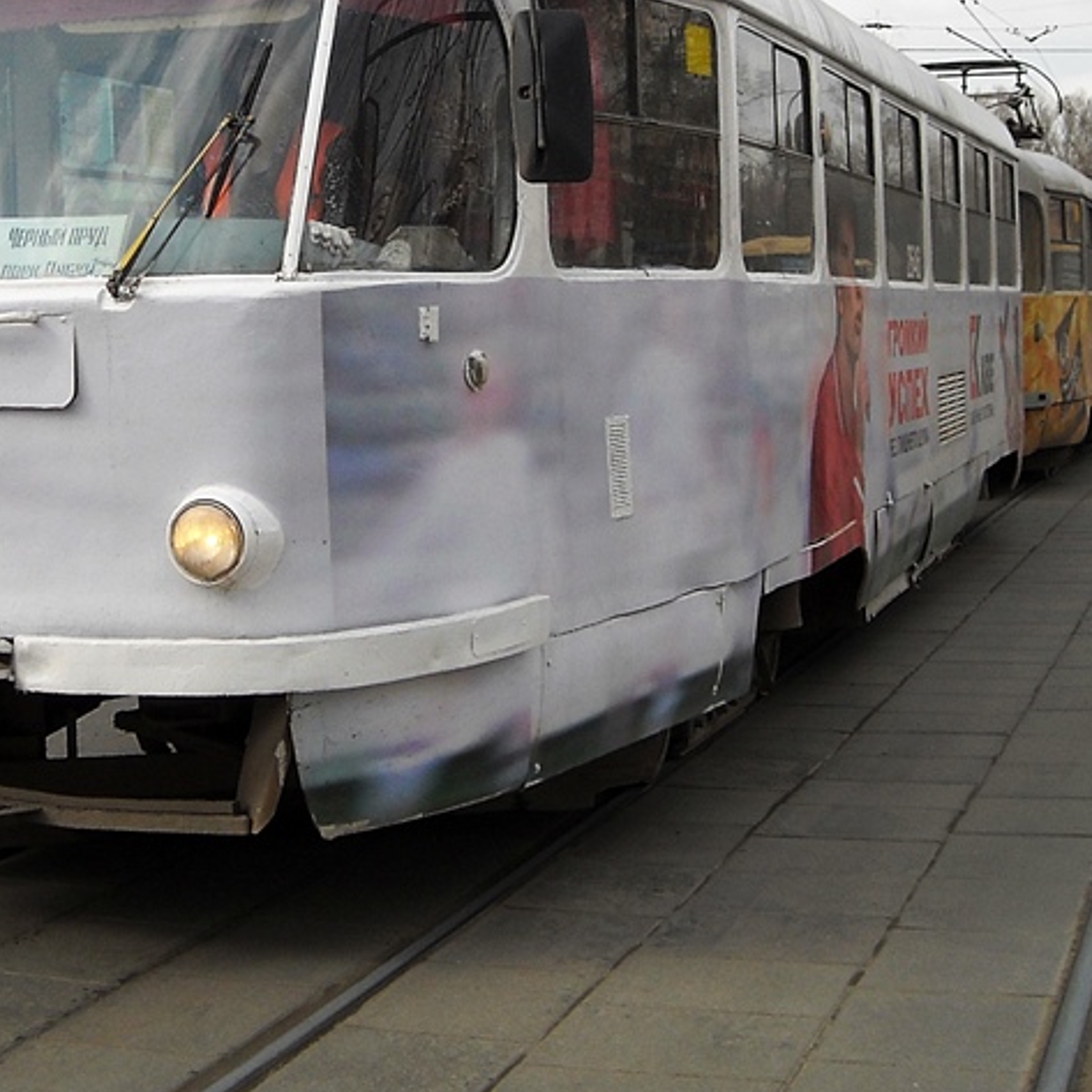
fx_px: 2391
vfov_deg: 25.3
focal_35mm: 67
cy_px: 222
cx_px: 289
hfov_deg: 25.5
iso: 80
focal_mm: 5.7
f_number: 5.6
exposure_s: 1/250
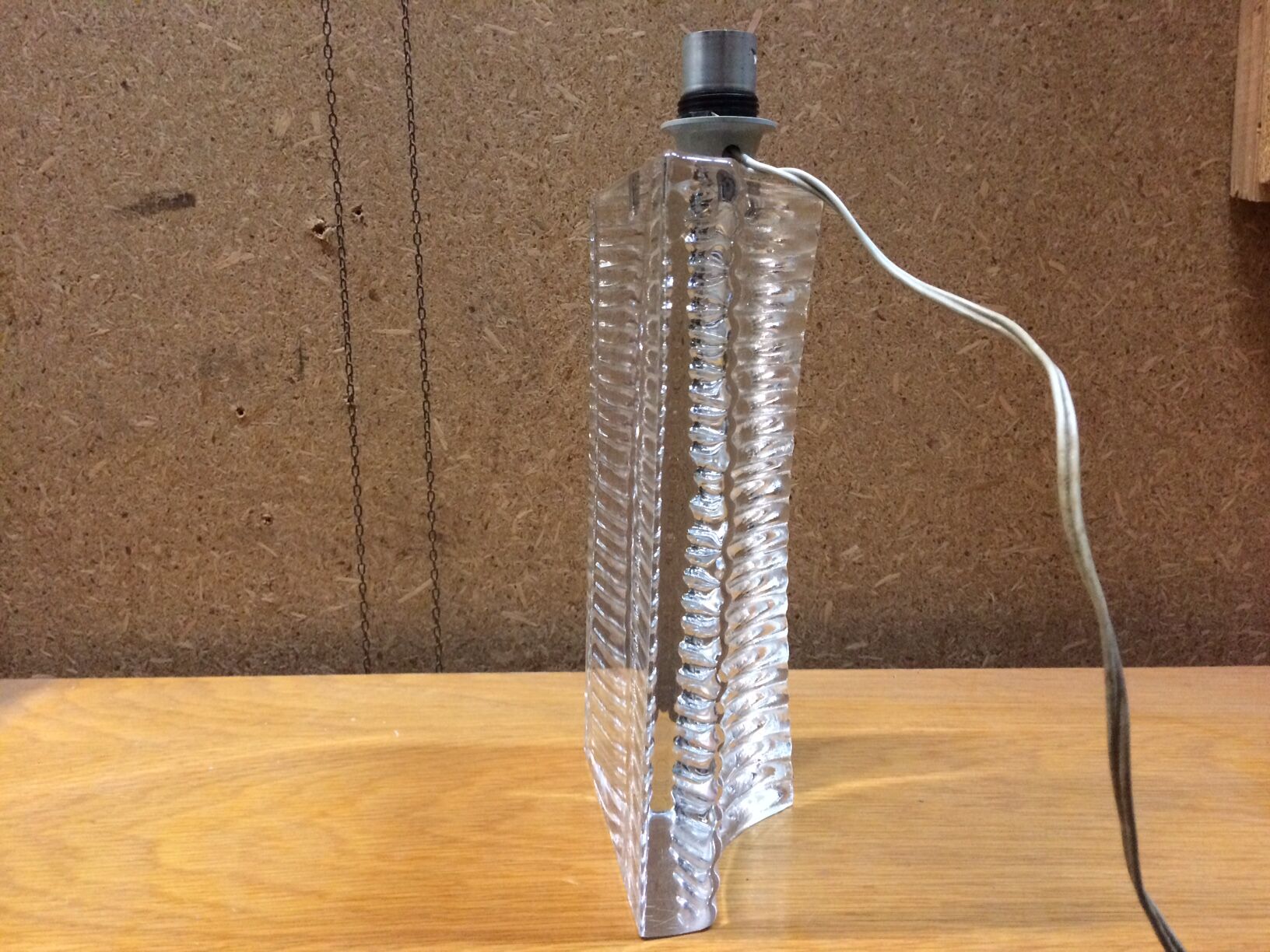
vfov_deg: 48.2
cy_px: 476
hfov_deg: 61.7
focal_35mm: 29
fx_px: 1064
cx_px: 635
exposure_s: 1/25
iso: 320
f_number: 2.2
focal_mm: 4.15
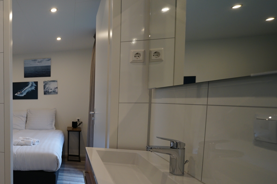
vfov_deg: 54.6
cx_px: 13
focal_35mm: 23
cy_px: 113
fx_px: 177
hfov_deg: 60.4
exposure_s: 1/160
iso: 500
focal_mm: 12
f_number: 4
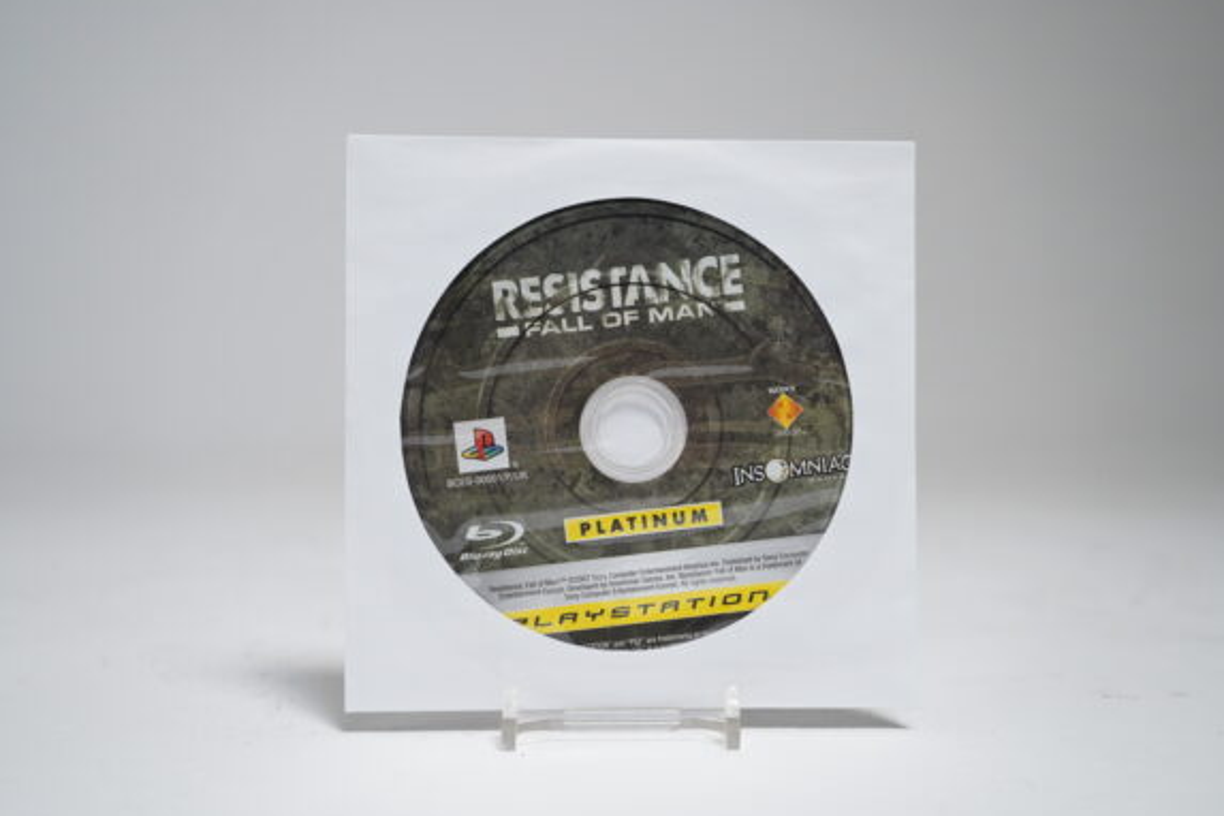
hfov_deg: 43.6
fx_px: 1530
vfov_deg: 29.9
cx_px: 624
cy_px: 417
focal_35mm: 45
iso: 1000
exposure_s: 1/80
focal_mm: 43
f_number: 5.6
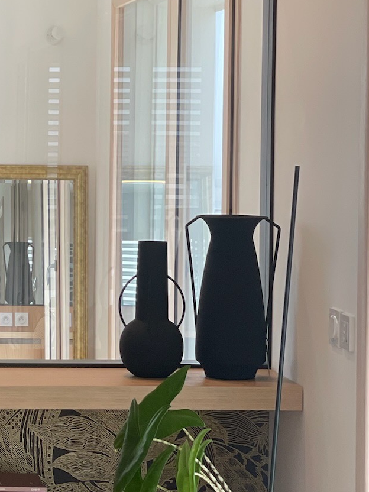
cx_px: -79
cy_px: 180
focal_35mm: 128
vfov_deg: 15.4
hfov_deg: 11.3
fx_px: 1819
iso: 100
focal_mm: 6
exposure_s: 1/100
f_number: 2
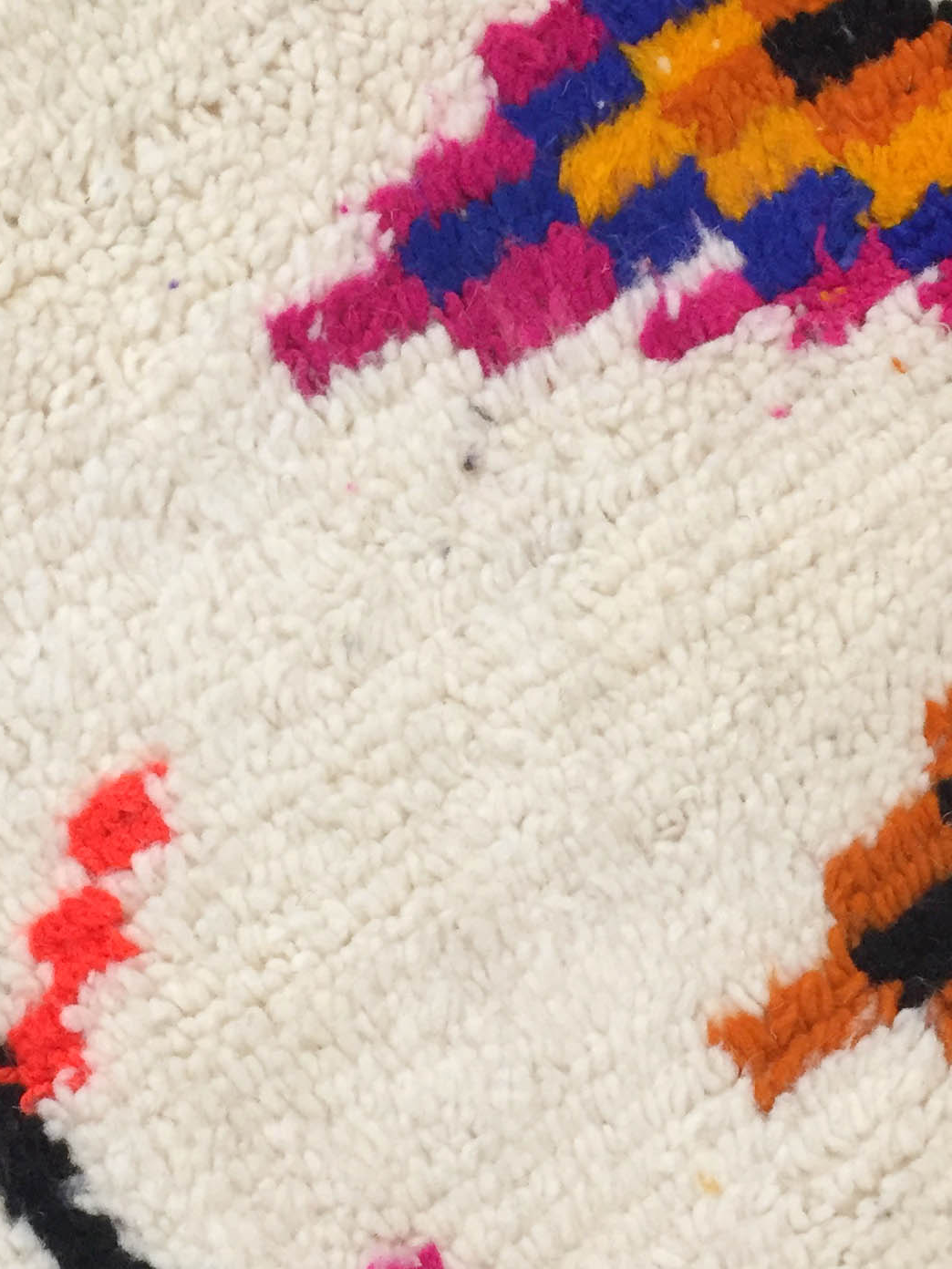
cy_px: 583
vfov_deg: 28.5
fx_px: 2493
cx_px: 303
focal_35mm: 68
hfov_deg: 21.5
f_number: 2.2
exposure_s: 1/33
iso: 160
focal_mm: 4.15
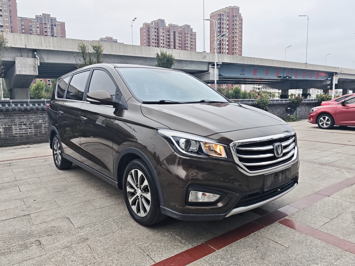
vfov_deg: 58.9
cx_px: 178
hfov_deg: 73.9
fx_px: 236
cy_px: 133
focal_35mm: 23
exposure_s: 1/105
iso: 80
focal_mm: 6.68
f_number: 1.44
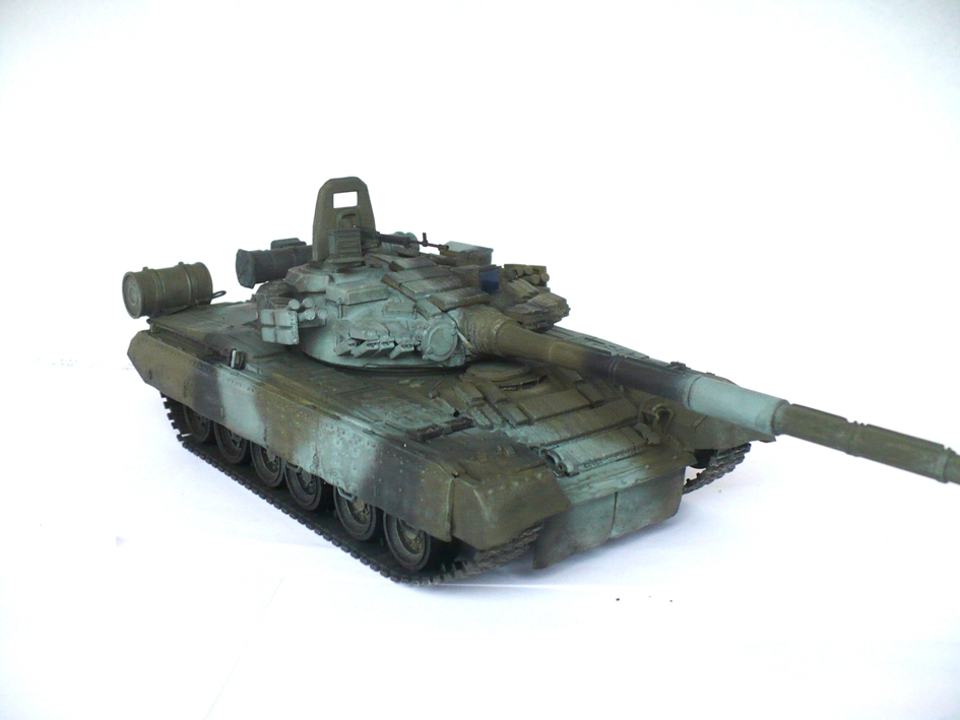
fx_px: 1026
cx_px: 480
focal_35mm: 37
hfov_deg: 50.1
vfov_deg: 38.7
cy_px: 360
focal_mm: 6.1
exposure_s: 1/30
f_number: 2.8
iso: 160
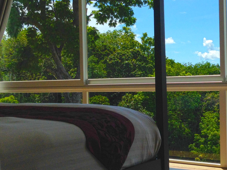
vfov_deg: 23.3
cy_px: 82
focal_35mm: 63
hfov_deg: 30.1
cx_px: 178
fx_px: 413
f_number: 2.4
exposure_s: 1/1938
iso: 50
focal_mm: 4.12
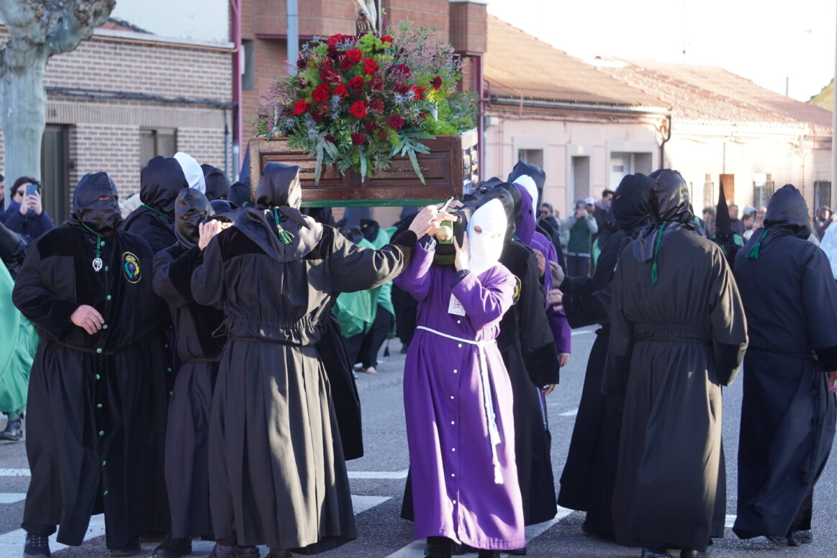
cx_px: 392
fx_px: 2802
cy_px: 294
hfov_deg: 17.0
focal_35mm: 121
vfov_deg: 11.4
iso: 320
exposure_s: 1/125
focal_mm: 73
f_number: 5
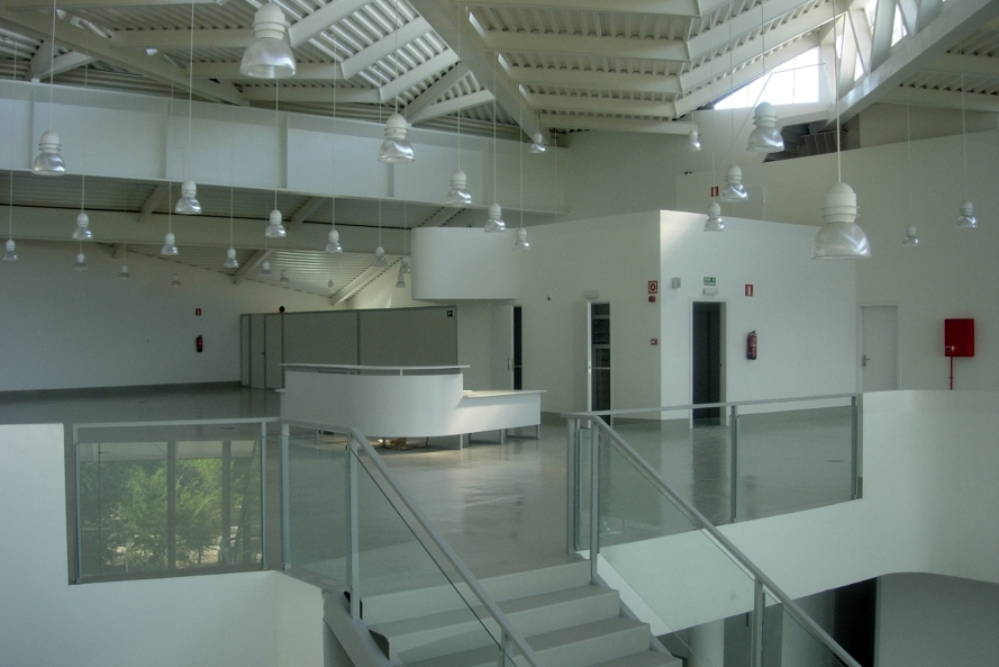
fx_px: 1110
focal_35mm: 40
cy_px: 339
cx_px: 496
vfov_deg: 33.4
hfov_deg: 48.5
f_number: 2.8
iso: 64
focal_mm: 7.8
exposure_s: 1/111
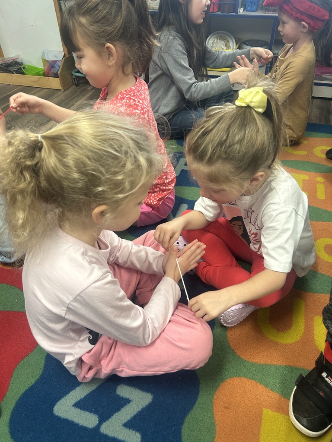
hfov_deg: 53.1
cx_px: 166
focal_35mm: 26
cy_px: 221
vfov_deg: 67.3
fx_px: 332
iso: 160
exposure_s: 1/60
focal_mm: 5.7
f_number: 1.5
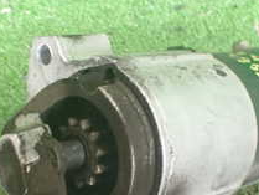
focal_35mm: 86
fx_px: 644
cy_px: 156
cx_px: 143
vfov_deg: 17.0
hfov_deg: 22.7
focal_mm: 5.4
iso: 800
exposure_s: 1/125
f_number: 2.3
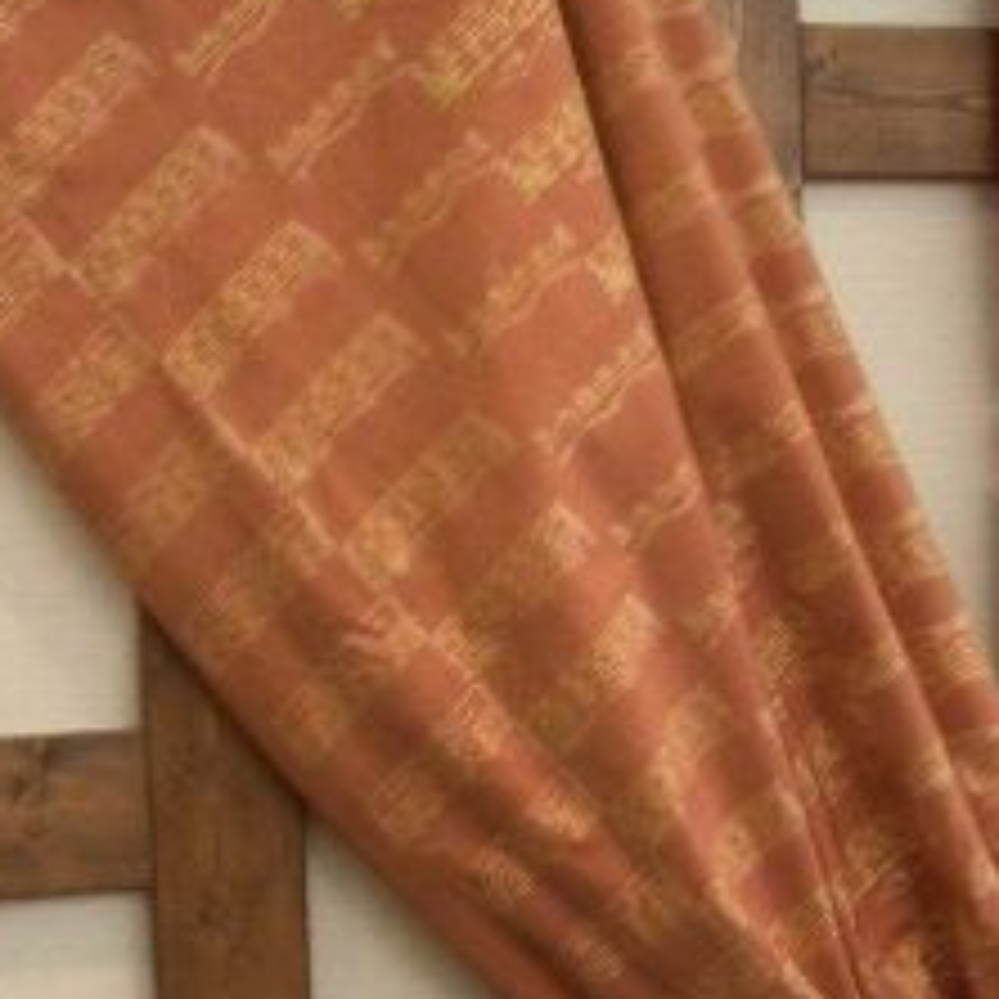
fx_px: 3037
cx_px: 828
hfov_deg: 18.5
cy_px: 812
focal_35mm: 93
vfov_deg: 18.5
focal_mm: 4.8
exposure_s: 1/125
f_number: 4
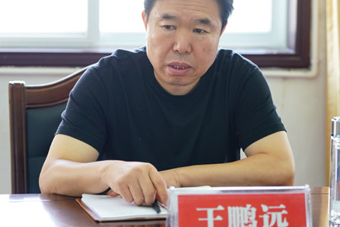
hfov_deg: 15.8
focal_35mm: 130
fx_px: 1228
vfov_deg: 10.5
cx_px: 181
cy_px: 89
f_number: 4
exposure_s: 1/60
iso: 1000
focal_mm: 95
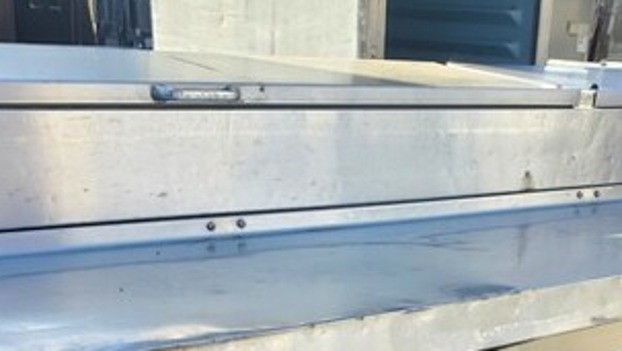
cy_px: 445
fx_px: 941
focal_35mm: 57
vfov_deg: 19.6
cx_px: 382
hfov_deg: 36.4
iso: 50
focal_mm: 4.3
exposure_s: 1/306
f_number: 2.4
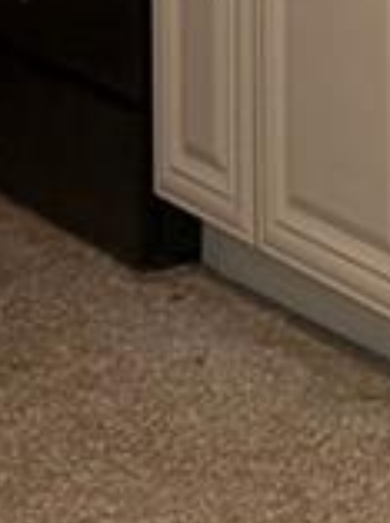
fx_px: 2775
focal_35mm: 184
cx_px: 1113
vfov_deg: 9.9
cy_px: -583
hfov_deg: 7.3
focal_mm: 6.76
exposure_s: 1/120
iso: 250
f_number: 1.78
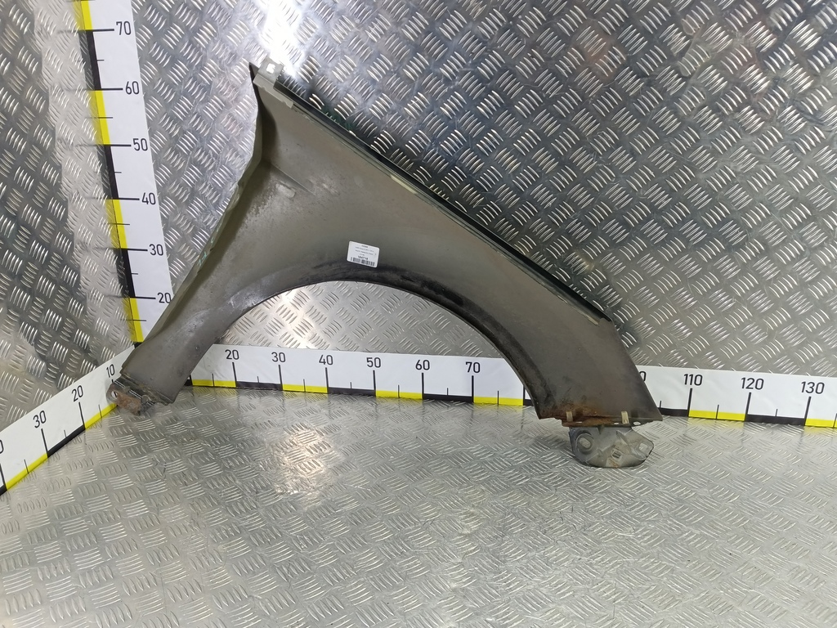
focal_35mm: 23
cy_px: 314
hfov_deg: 73.9
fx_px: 556
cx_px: 418
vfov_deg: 58.9
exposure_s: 1/50
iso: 187
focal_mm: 4.11
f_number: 1.6
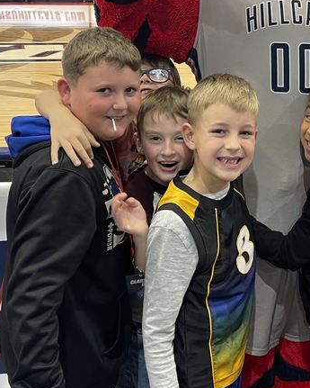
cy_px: 89
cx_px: 245
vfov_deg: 31.8
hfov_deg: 25.8
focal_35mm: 58
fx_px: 665
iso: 160
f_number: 1.6
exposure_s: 1/60
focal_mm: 5.1
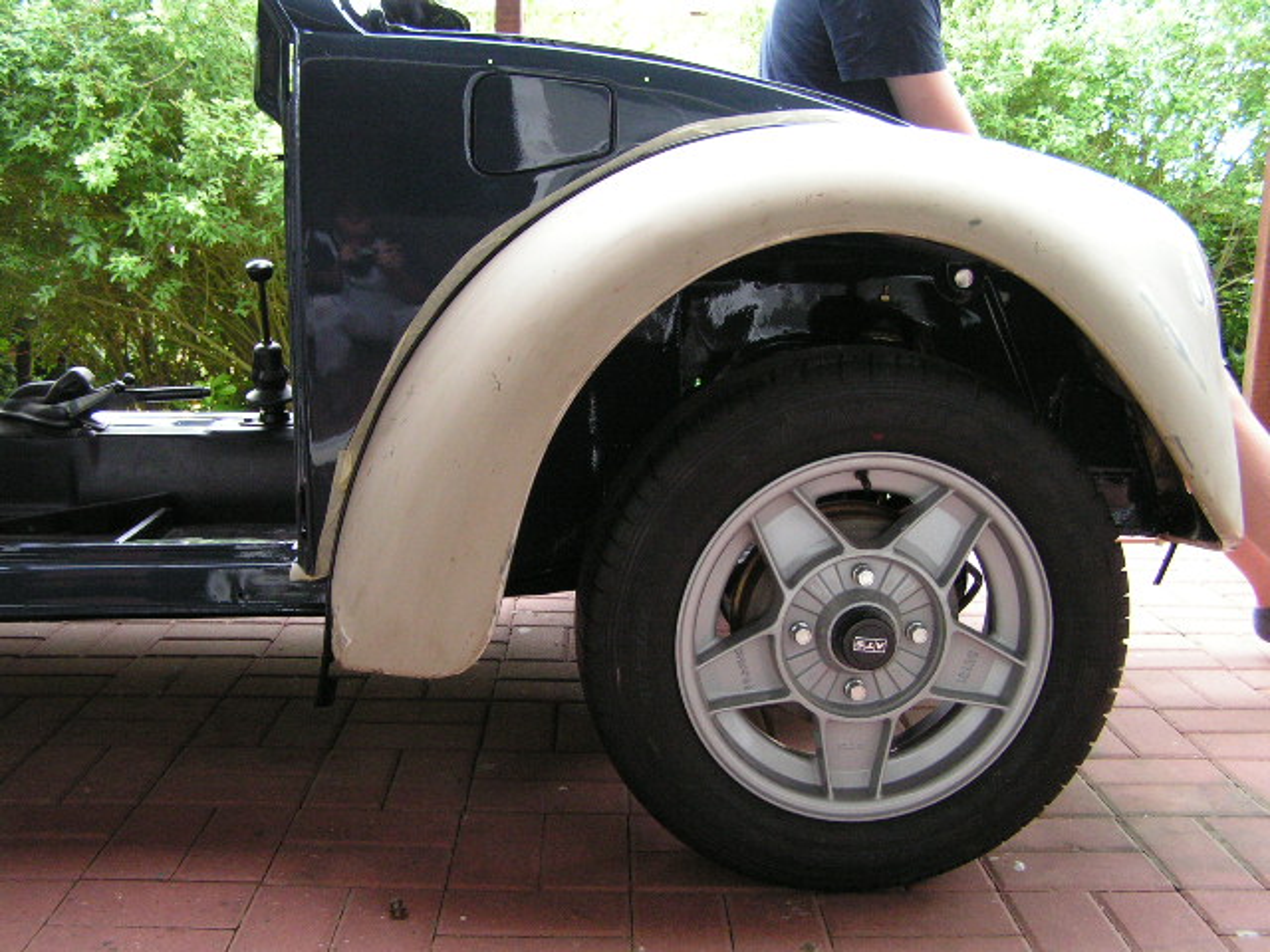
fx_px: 1394
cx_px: 635
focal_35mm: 38
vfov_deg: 37.7
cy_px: 476
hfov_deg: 49.0
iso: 200
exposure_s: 1/30
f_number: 2.8
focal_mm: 6.3
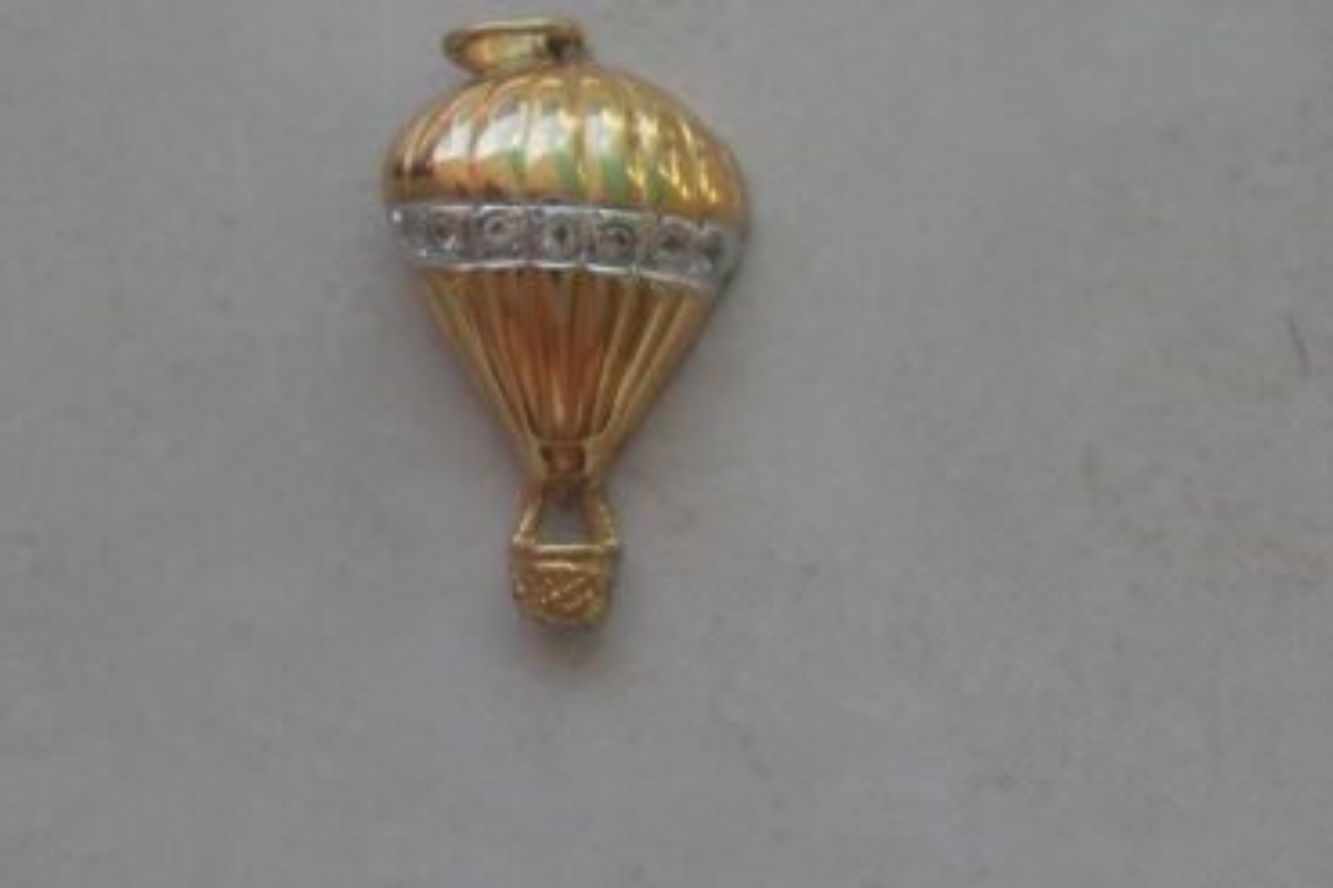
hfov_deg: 39.6
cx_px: 657
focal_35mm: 50
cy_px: 274
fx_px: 1851
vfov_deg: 26.8
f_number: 8.9
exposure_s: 1/45
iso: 80
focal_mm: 6.3
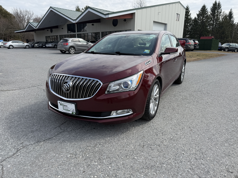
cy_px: 89
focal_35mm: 24
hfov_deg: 71.6
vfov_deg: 56.8
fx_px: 165
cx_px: 119
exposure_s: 1/3584
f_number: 1.78
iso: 80
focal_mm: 6.76
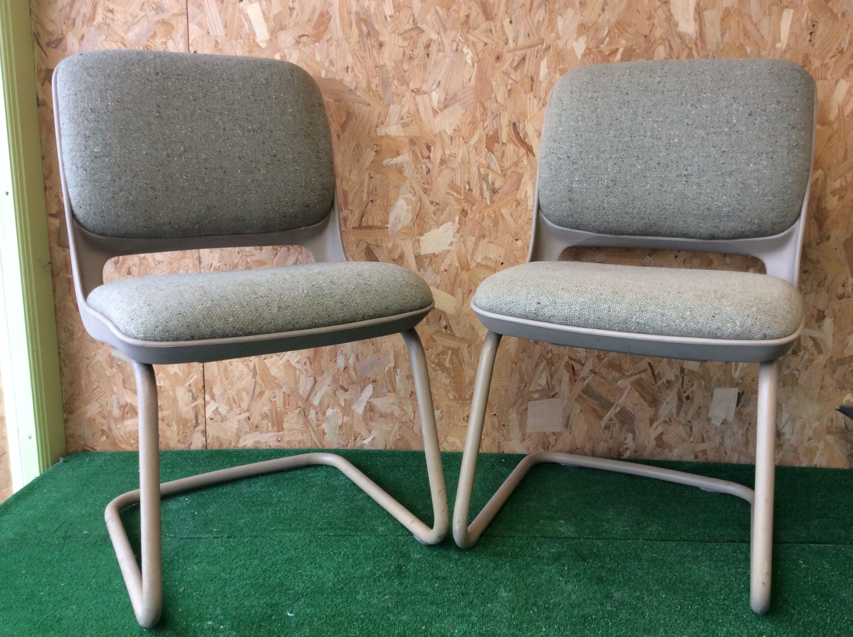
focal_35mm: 32
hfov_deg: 56.9
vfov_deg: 44.1
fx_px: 787
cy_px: 318
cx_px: 426
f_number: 2.4
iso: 40
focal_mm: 3.3
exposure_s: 1/33
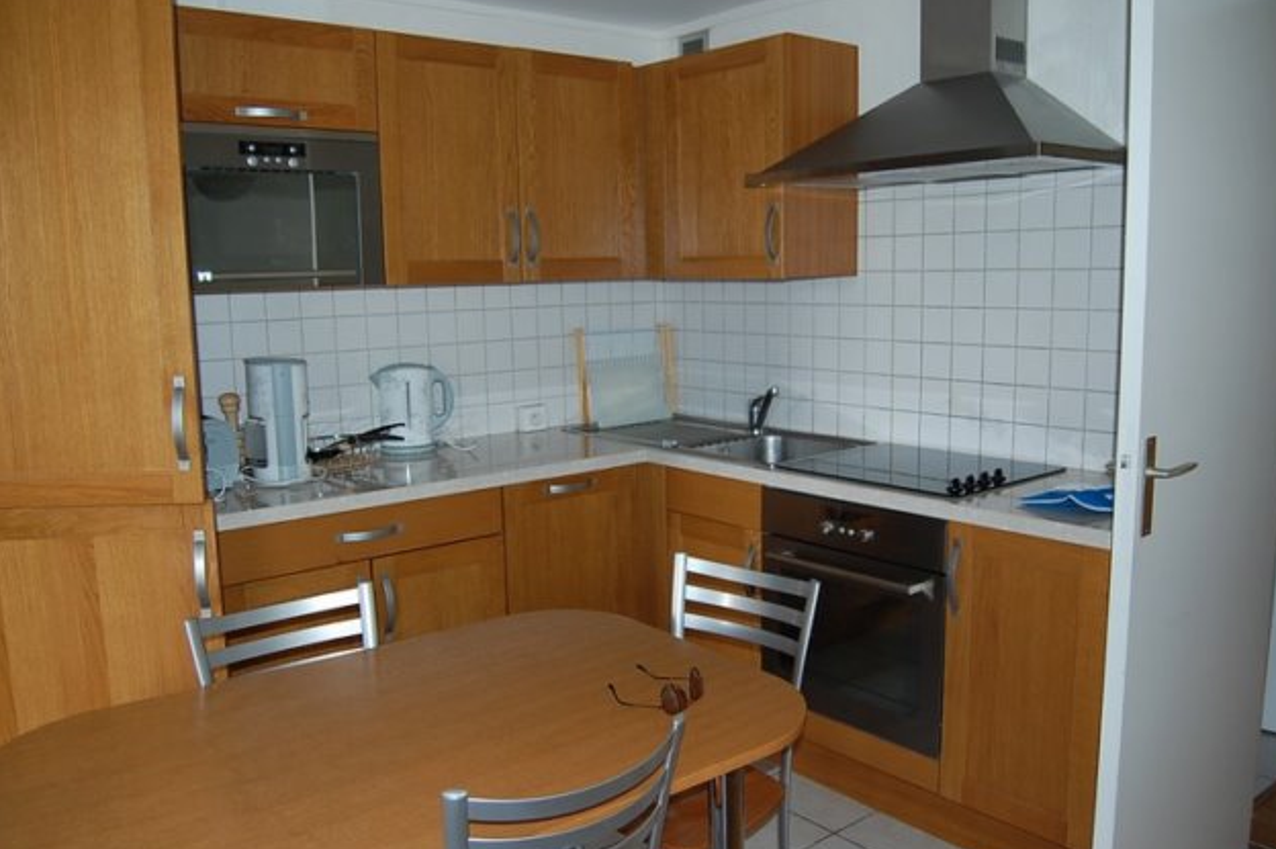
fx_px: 1027
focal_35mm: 29
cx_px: 616
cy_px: 446
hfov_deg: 63.7
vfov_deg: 44.9
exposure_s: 1/60
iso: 400
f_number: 3.5
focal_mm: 18
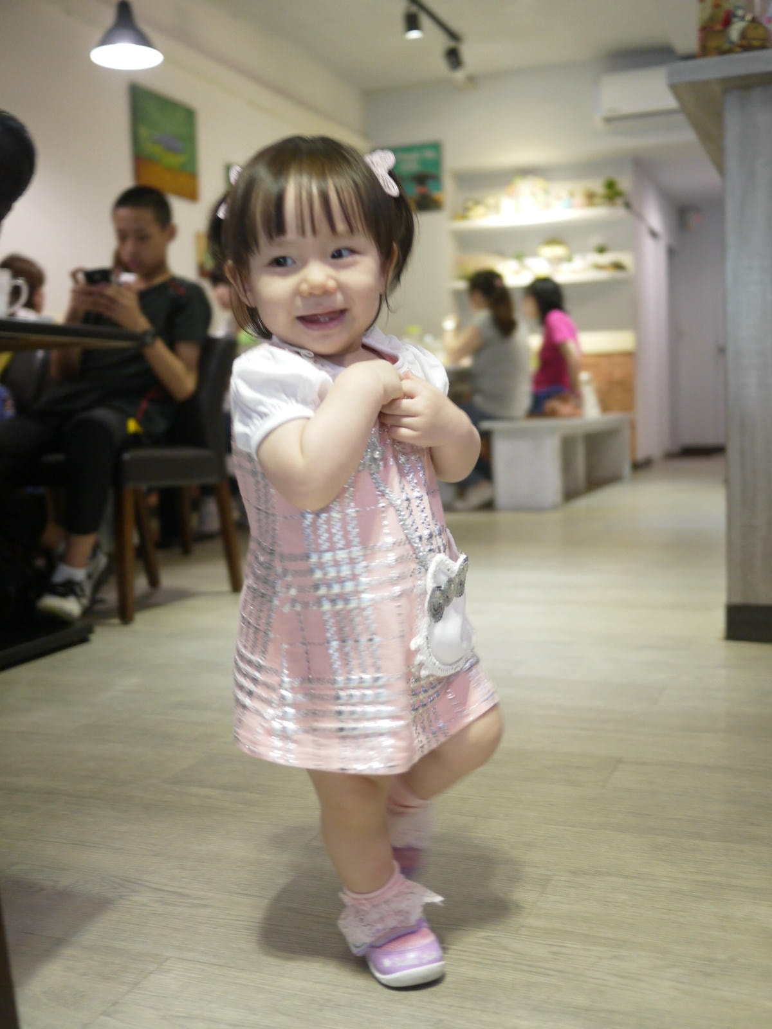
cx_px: 386
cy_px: 514
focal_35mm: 40
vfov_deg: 46.8
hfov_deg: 36.0
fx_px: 1189
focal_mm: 20
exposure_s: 1/80
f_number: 1.7
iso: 400
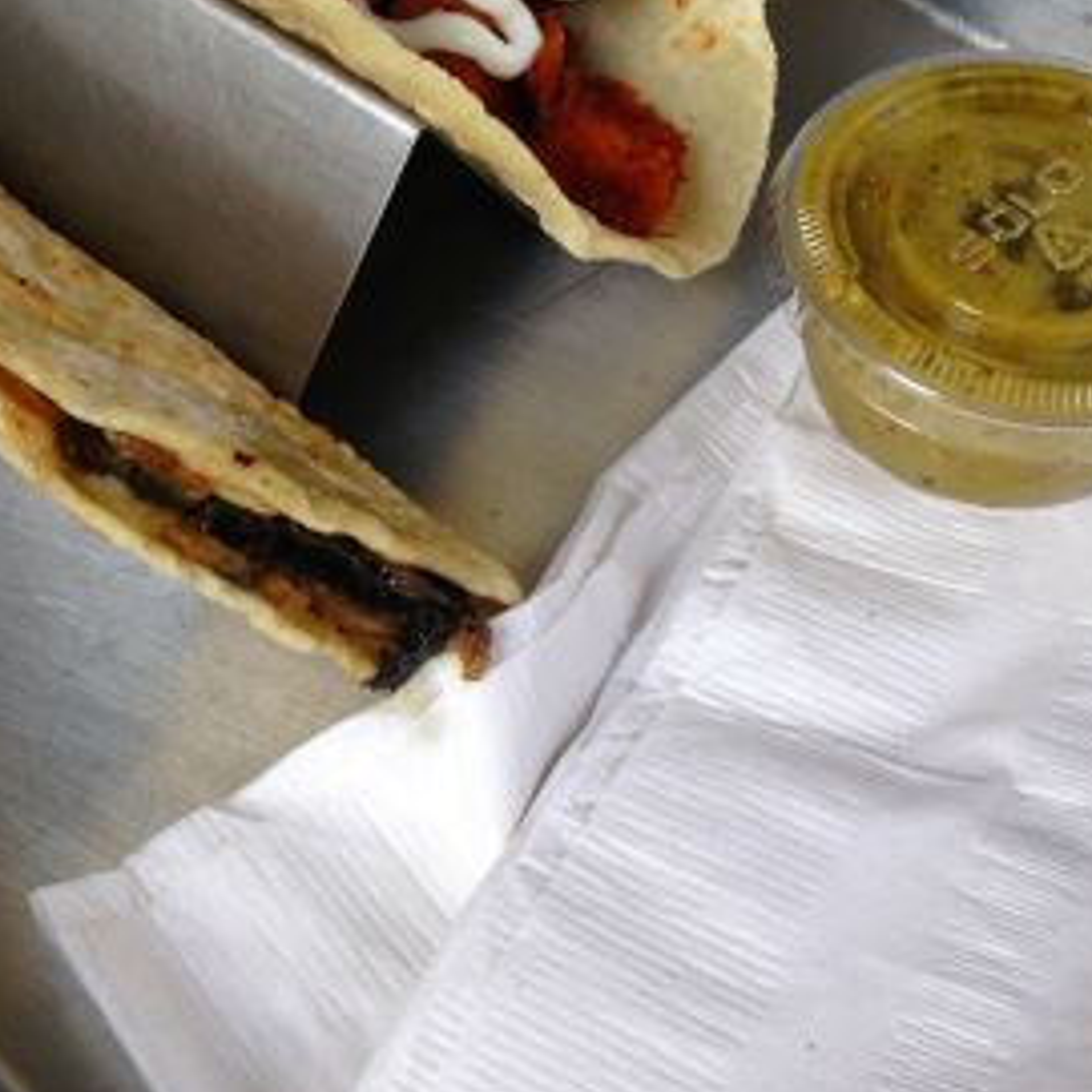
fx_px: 2463
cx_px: 246
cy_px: 338
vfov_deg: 24.8
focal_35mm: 69
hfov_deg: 24.7
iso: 50
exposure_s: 1/197
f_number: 2.4
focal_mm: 4.12
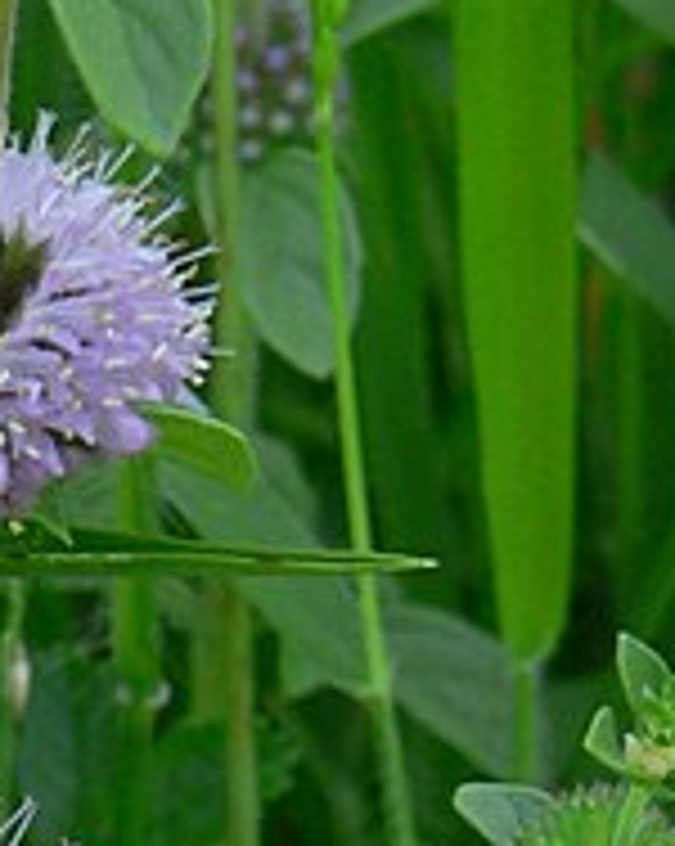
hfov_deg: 5.7
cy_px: 747
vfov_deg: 7.1
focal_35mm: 273
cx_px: 117
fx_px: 6828
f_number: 5.2
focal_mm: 13.7
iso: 80
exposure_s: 1/60
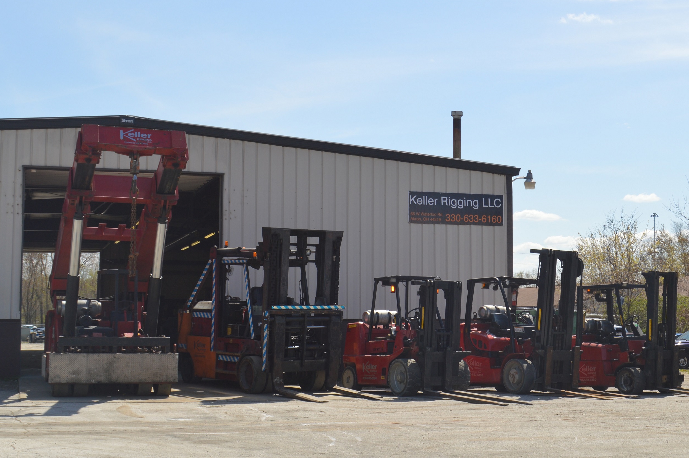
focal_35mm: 59
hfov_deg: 33.8
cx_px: 434
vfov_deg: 23.0
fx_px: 1128
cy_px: 222
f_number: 9
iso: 100
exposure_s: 1/200
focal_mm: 28
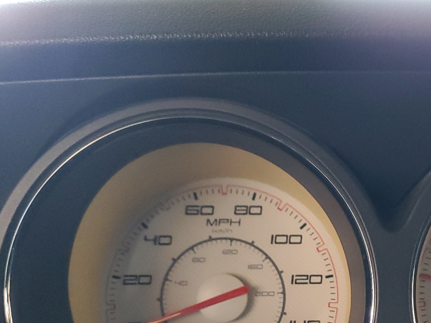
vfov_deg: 27.7
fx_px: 647
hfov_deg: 35.3
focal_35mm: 52
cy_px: 239
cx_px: 360
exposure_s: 1/40
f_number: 1.5
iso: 354
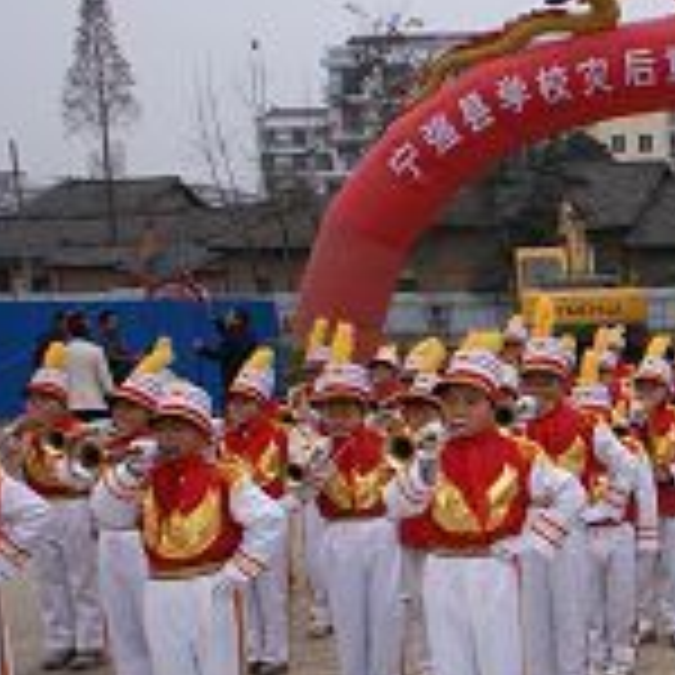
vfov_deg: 24.6
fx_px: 1522
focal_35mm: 69
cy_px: 547
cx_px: 968
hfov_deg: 21.6
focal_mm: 18
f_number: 5.6
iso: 100
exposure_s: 1/250
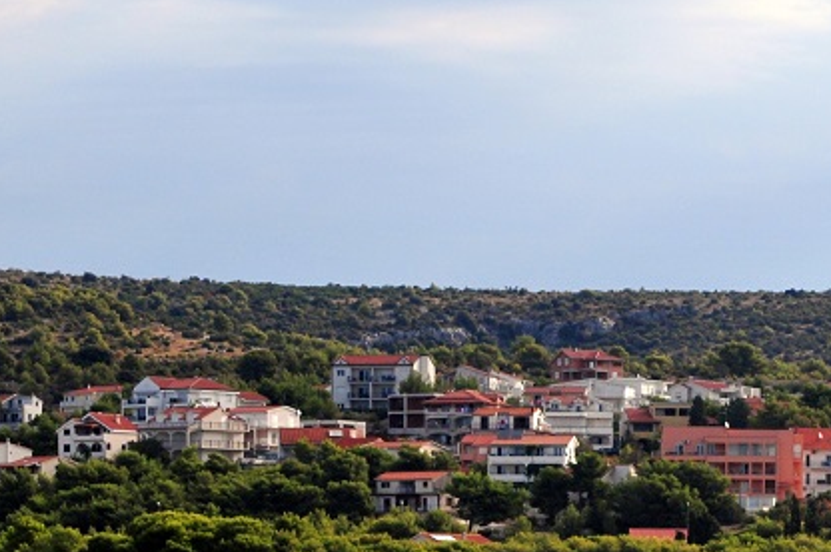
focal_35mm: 252
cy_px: 555
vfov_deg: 5.4
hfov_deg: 8.1
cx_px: 988
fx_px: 5808
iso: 320
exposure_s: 1/1250
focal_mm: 70
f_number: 6.3
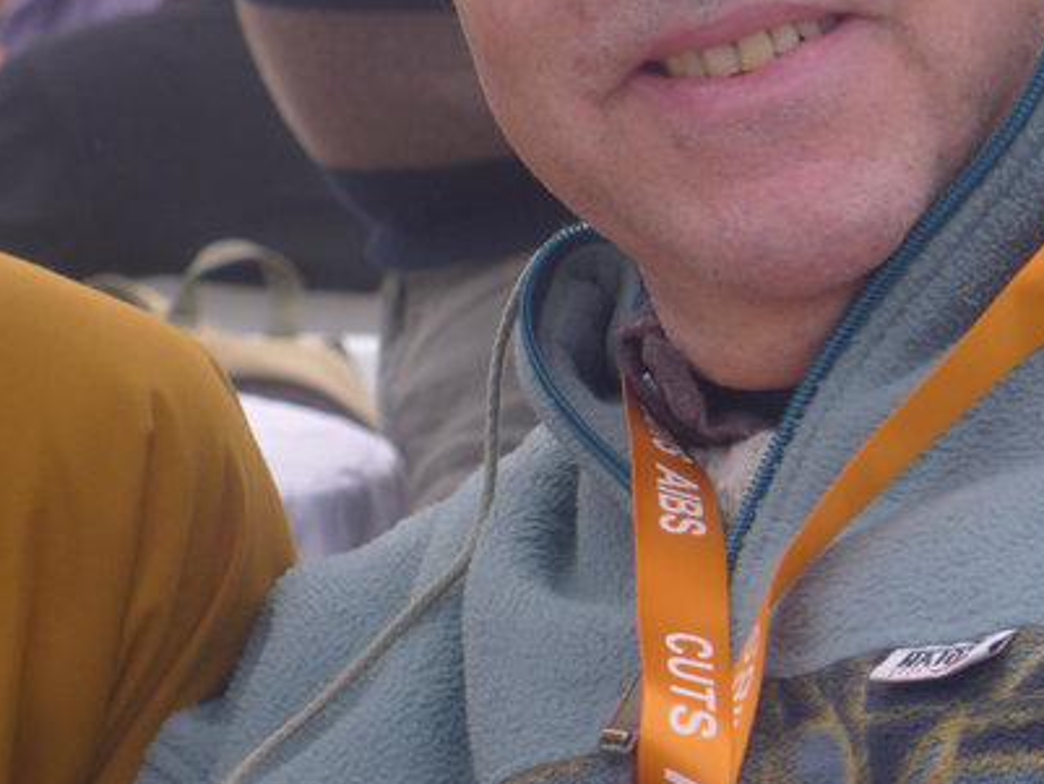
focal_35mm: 230
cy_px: -133
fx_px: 6939
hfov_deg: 8.5
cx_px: -49
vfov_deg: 6.4
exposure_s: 1/160
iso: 80
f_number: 3.3
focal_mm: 19.2
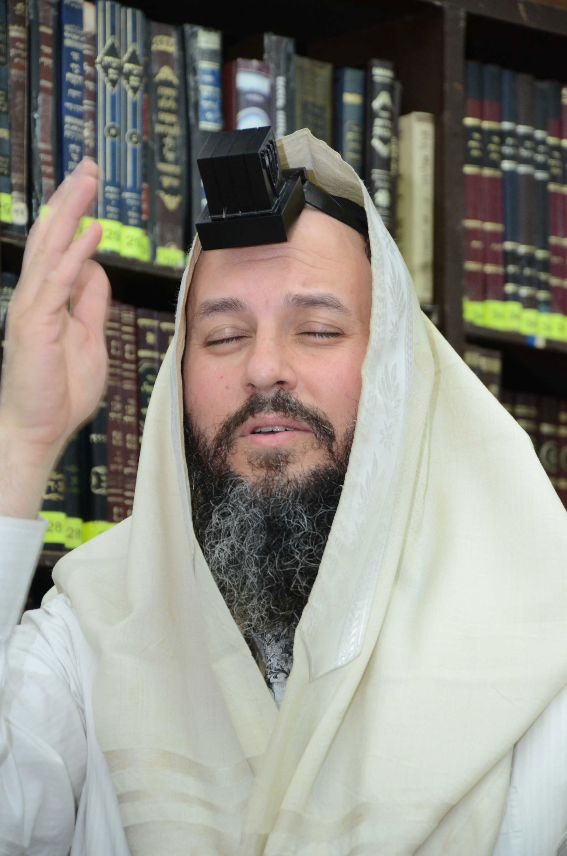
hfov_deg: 8.7
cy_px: 428
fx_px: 3737
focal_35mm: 158
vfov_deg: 13.1
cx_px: 284
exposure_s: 1/80
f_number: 5.6
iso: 1000
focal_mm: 105
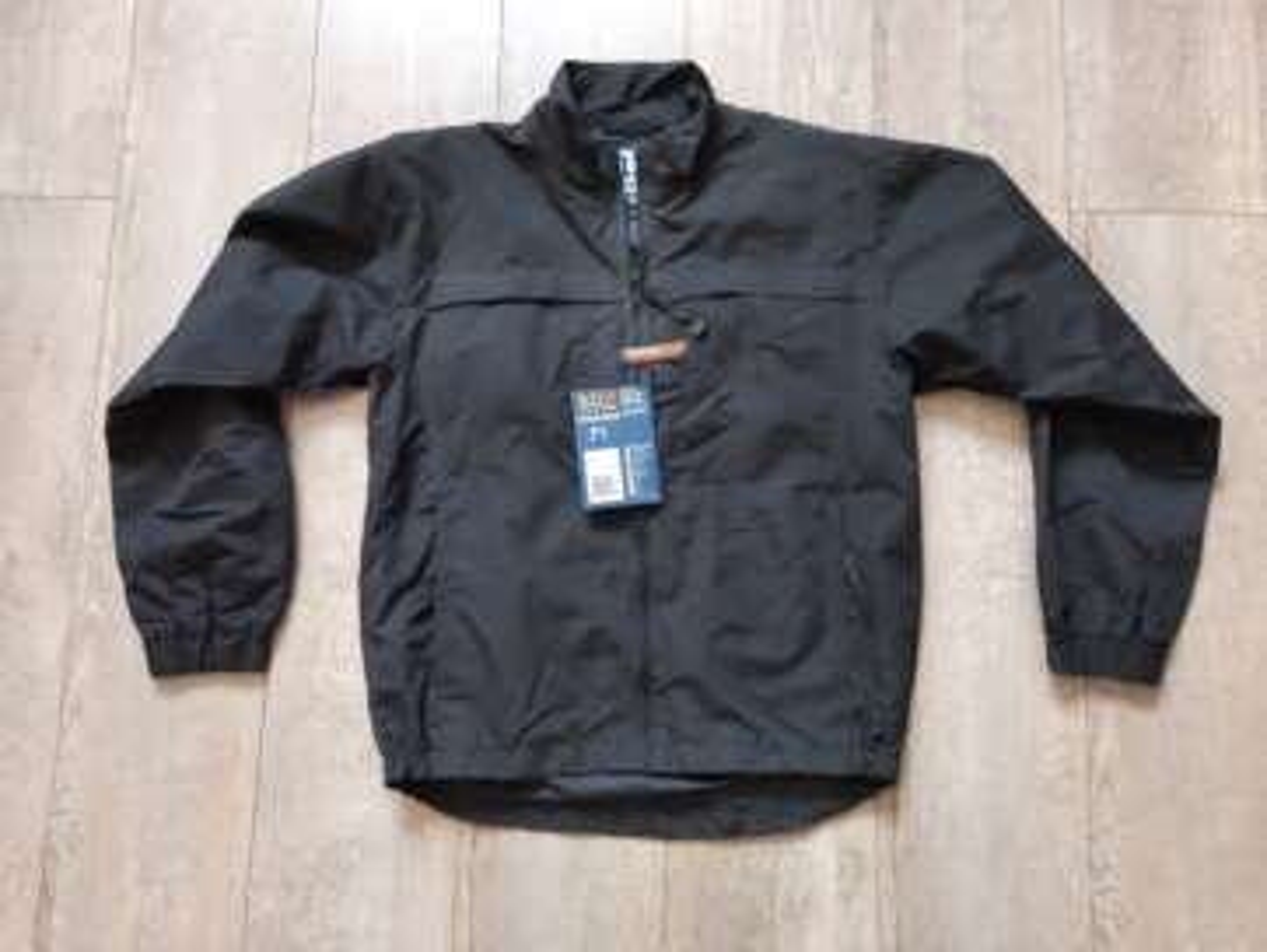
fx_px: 916
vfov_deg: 54.9
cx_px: 634
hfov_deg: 69.4
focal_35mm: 25
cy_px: 476
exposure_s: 1/50
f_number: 2
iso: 320
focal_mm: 4.6
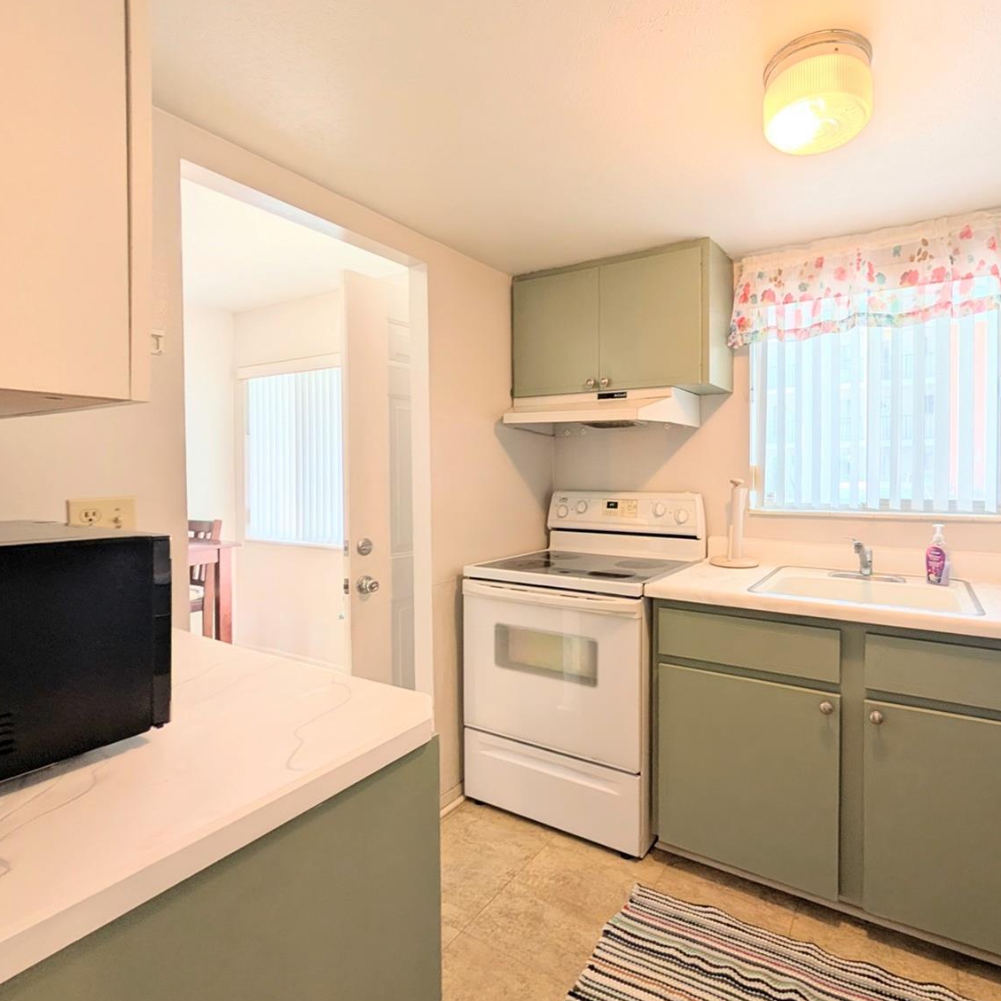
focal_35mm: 15
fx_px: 491
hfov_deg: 89.1
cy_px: 477
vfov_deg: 91.1
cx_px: 632
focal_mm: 2.02
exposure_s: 1/163
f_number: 1.7
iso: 54
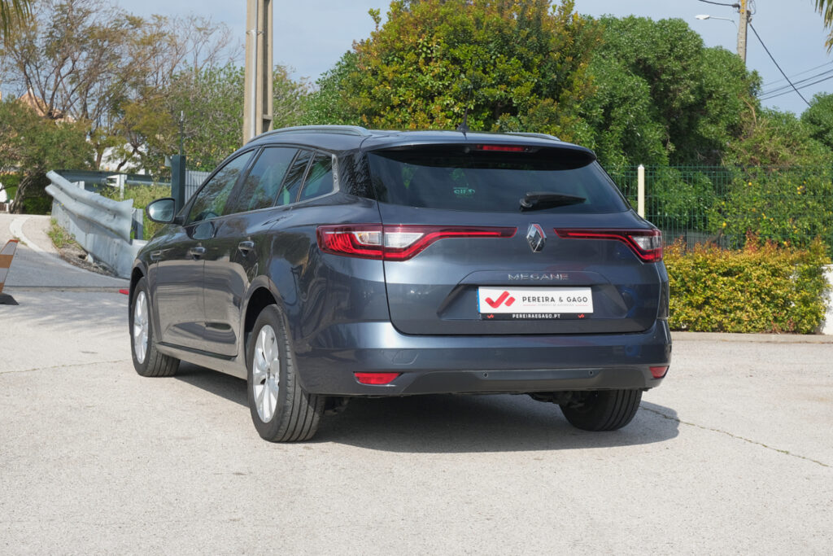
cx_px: 416
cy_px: 278
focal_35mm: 68
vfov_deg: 20.0
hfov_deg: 29.7
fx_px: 1574
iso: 160
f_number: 9
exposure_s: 1/200
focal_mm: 45
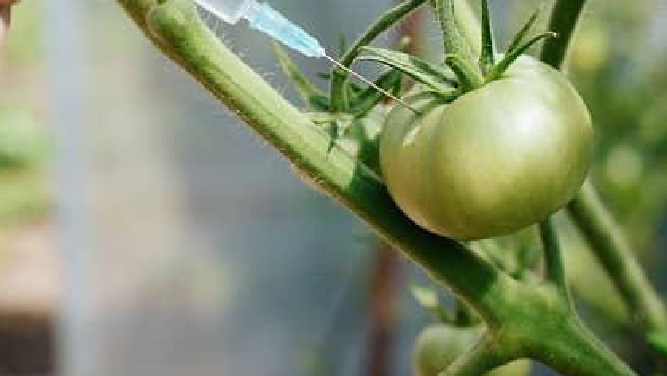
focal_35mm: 75
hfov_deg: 28.2
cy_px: 97
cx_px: 282
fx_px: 1327
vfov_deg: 16.0
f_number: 4
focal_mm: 50
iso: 100
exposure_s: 1/250
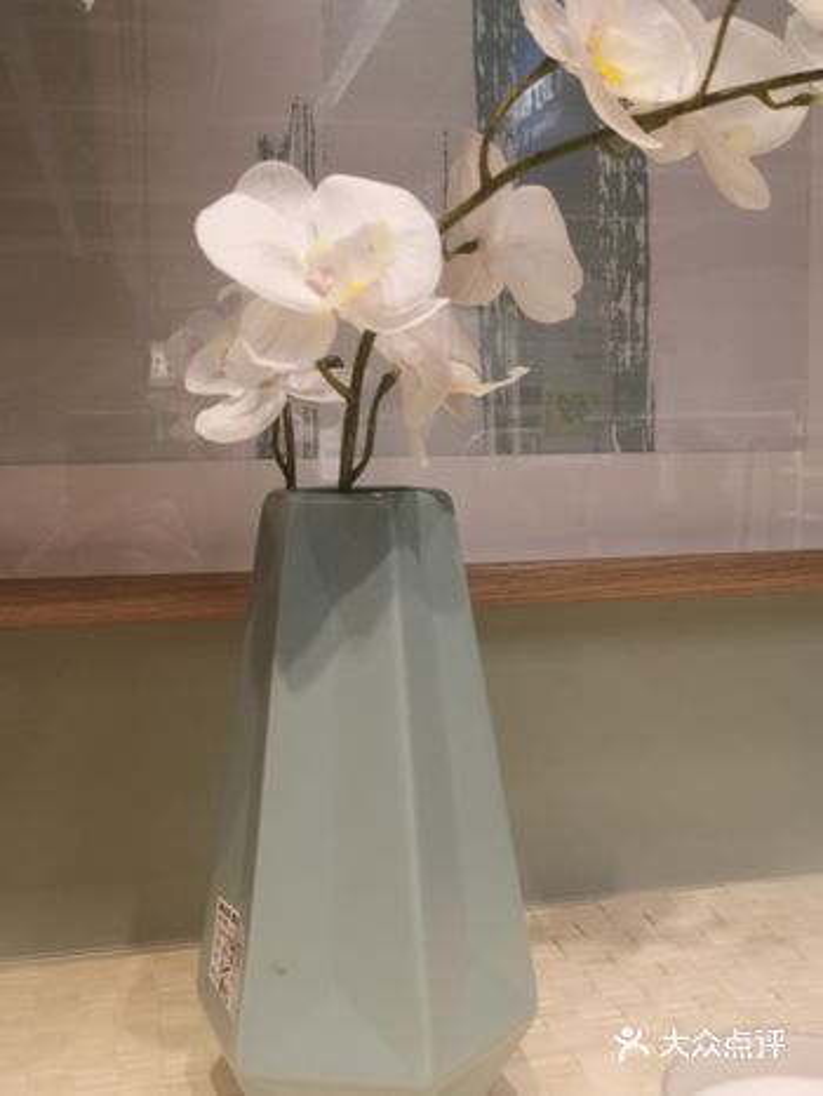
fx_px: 1077
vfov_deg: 53.9
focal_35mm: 34
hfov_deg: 41.8
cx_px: 412
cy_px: 548
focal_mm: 3.95
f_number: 1.8
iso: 80
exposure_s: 1/90.1
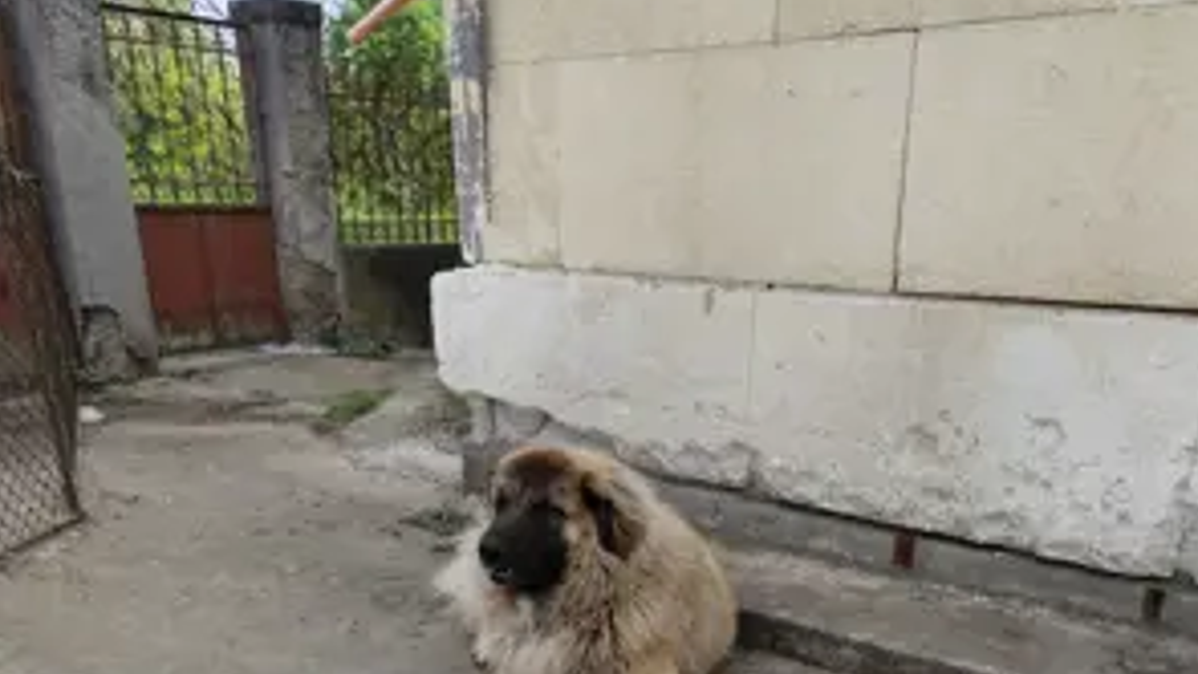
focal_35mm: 34
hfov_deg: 58.0
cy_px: 633
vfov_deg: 32.5
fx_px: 1080
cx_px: 605
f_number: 1.65
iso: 50
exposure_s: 1/835
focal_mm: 6.19
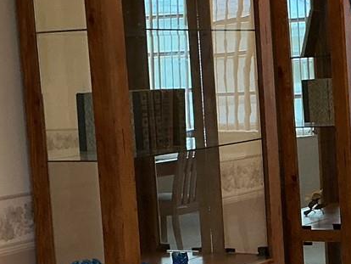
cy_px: 174
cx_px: 387
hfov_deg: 17.0
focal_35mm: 112
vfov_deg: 13.2
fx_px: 1136
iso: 80
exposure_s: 1/60
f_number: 1.8
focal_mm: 3
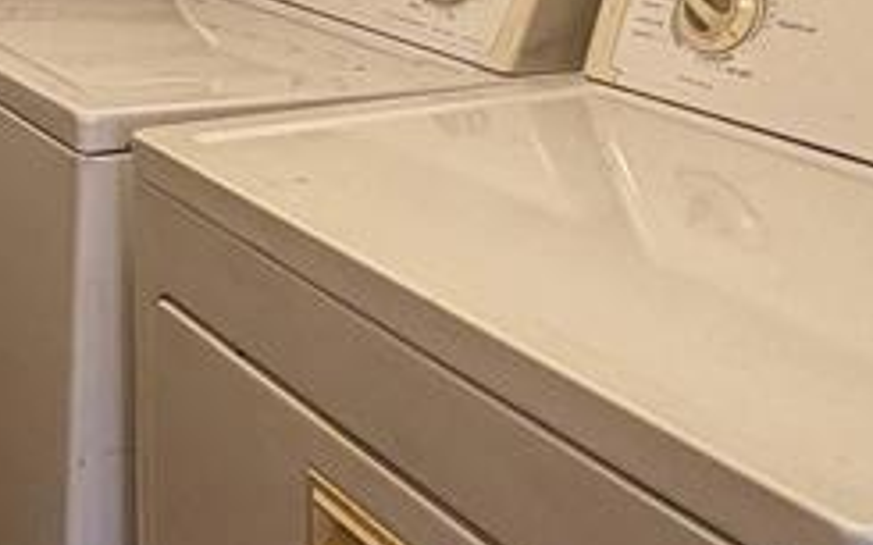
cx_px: -114
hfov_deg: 29.4
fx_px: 1475
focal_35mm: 62
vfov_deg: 18.2
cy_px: -313
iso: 160
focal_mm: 2.22
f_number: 2.2
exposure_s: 1/60
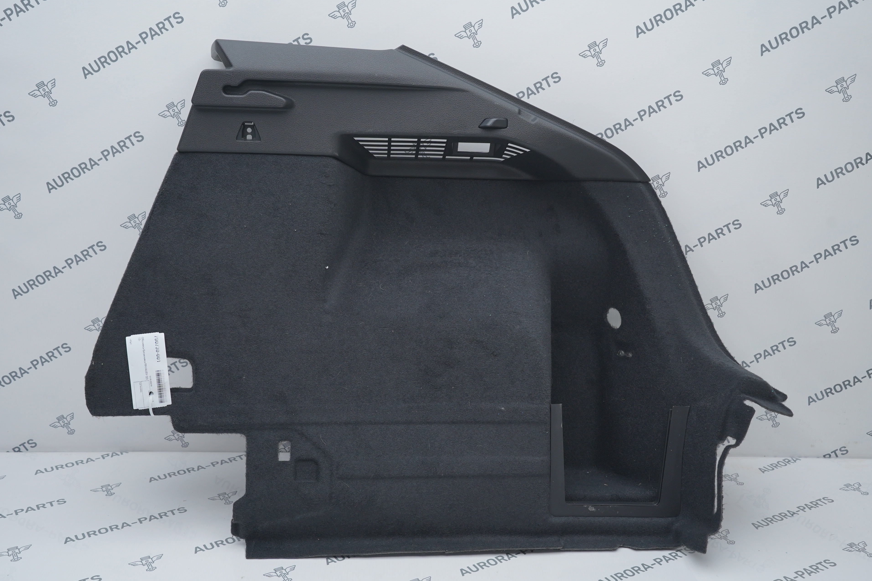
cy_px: 294
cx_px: 437
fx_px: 920
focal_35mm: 38
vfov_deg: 35.1
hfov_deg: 50.7
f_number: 6.3
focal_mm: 37
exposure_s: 1/160
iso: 500
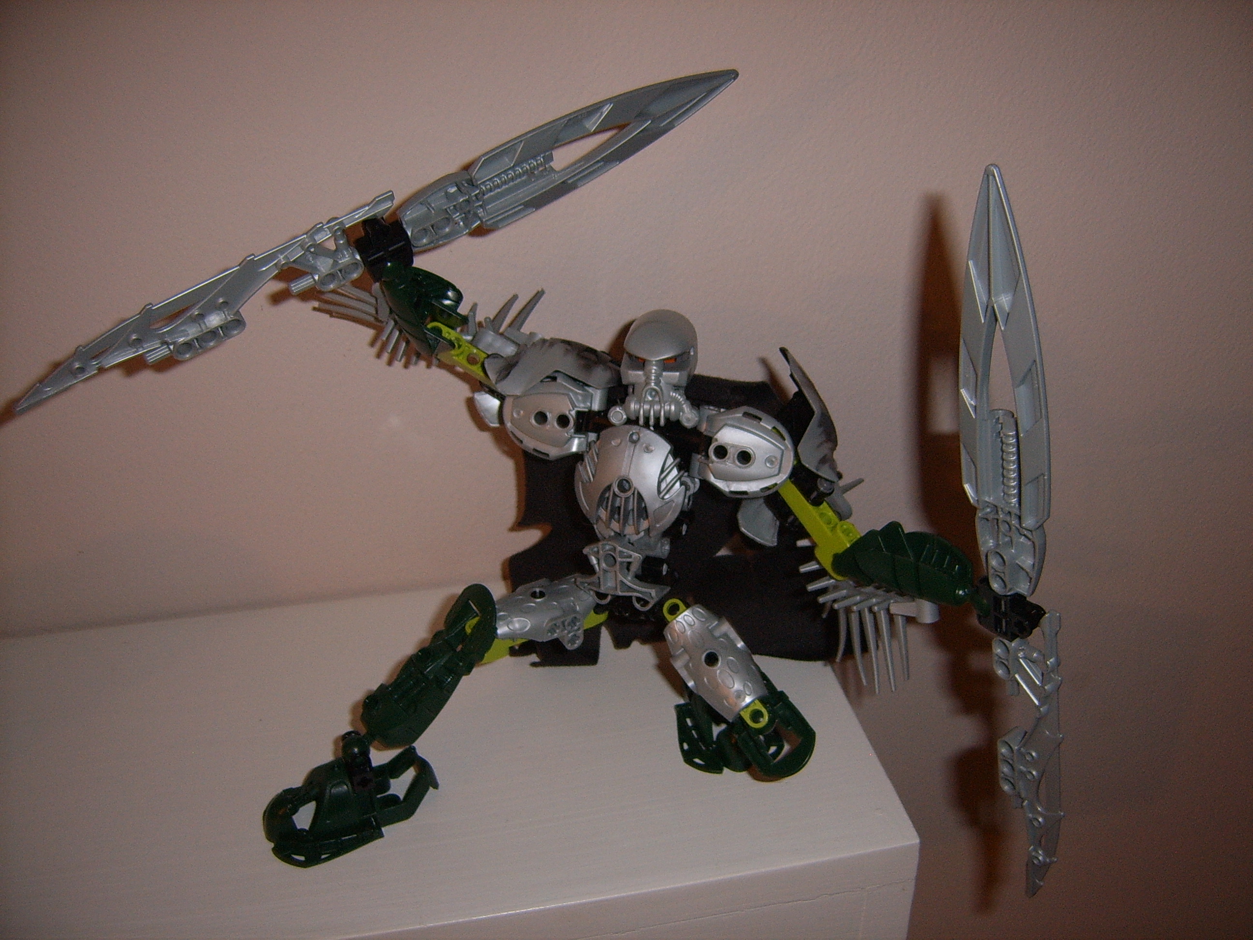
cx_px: 626
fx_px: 1267
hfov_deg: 52.6
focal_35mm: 35
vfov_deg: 40.7
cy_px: 470
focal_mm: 5.8
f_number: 2.8
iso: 69
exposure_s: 1/30
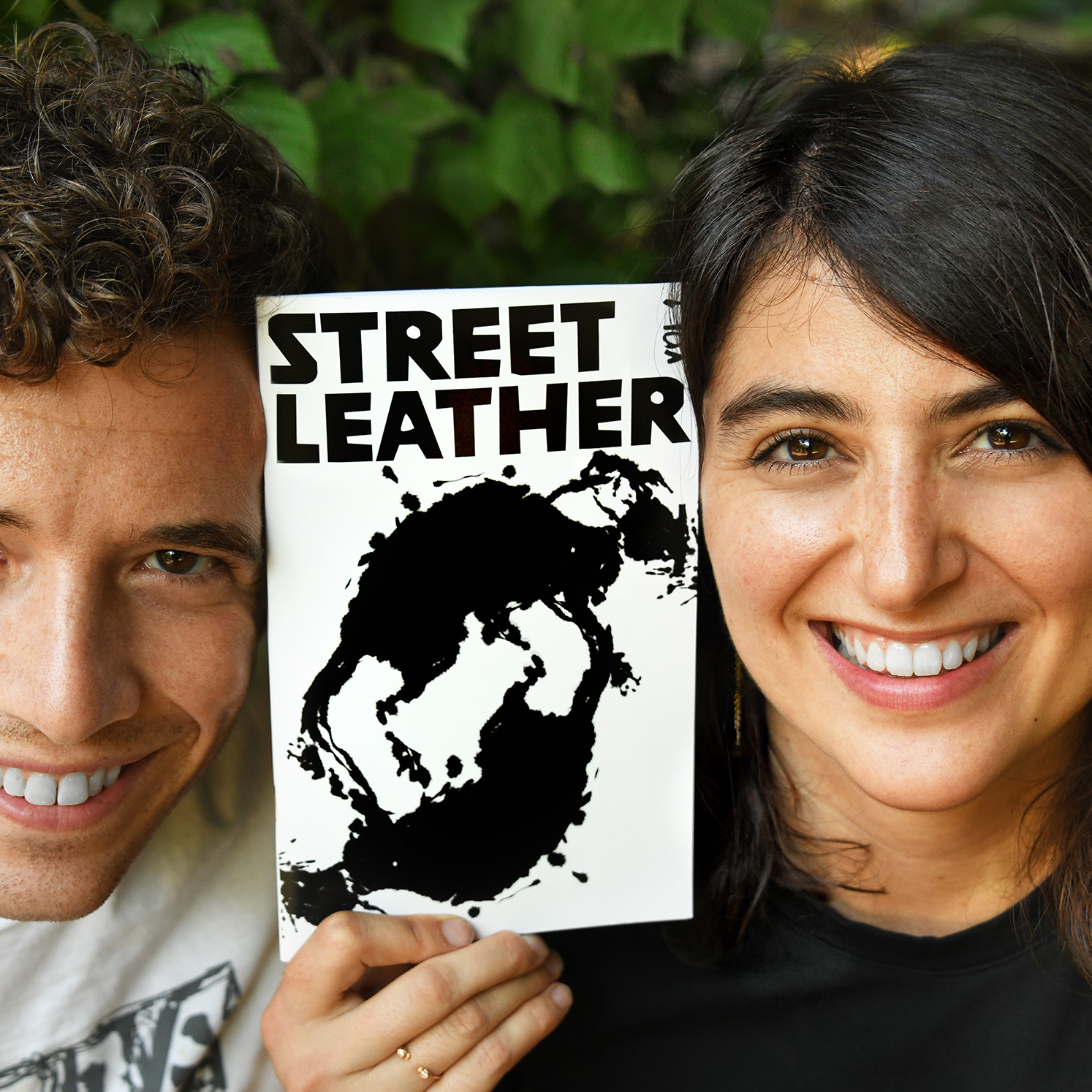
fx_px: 2284
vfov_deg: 26.9
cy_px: 547
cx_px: 508
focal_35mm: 64
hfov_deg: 26.9
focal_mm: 50
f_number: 4.5
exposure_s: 1/250
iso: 1000
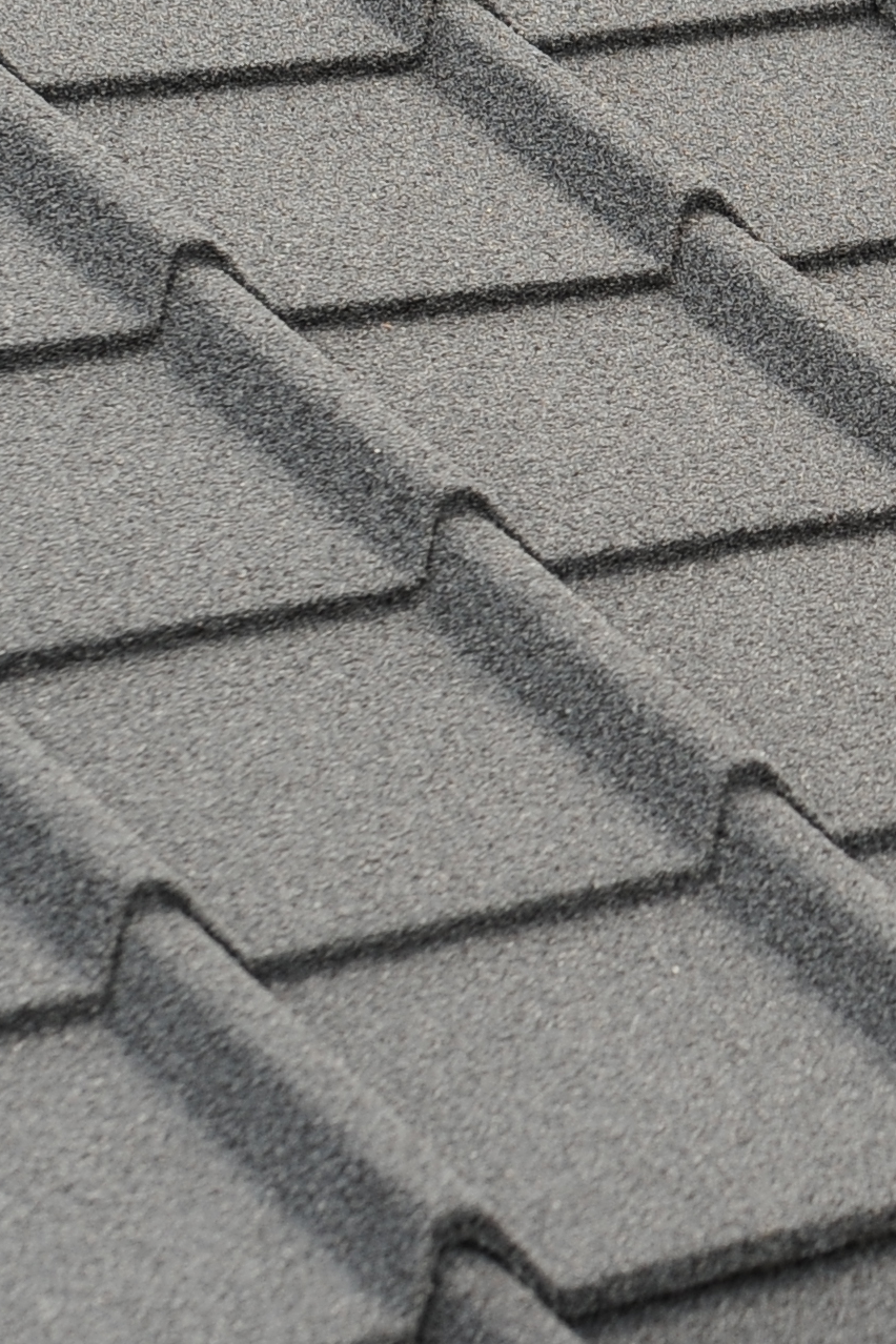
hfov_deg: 7.4
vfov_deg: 11.2
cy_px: 411
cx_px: 1400
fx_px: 6831
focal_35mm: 183
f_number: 6.3
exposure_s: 1/250
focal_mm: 55
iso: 400
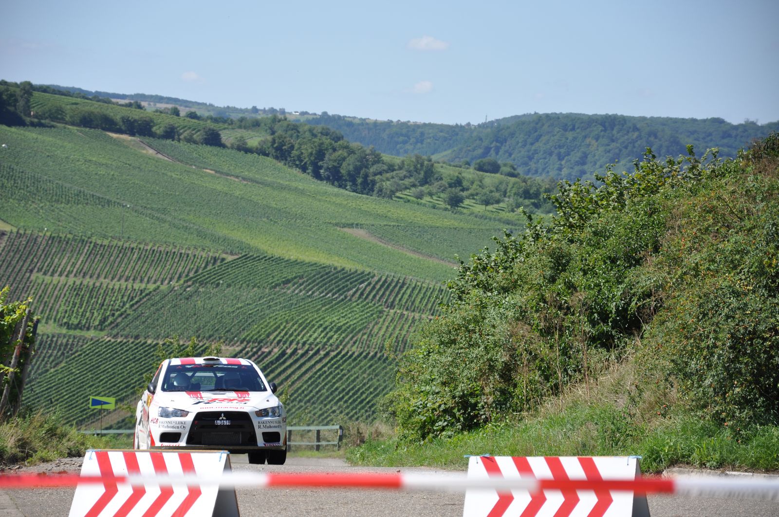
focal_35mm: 158
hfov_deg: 13.1
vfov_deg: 8.7
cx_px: 390
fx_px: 3403
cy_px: 258
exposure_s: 1/640
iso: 200
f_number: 6.3
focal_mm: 105
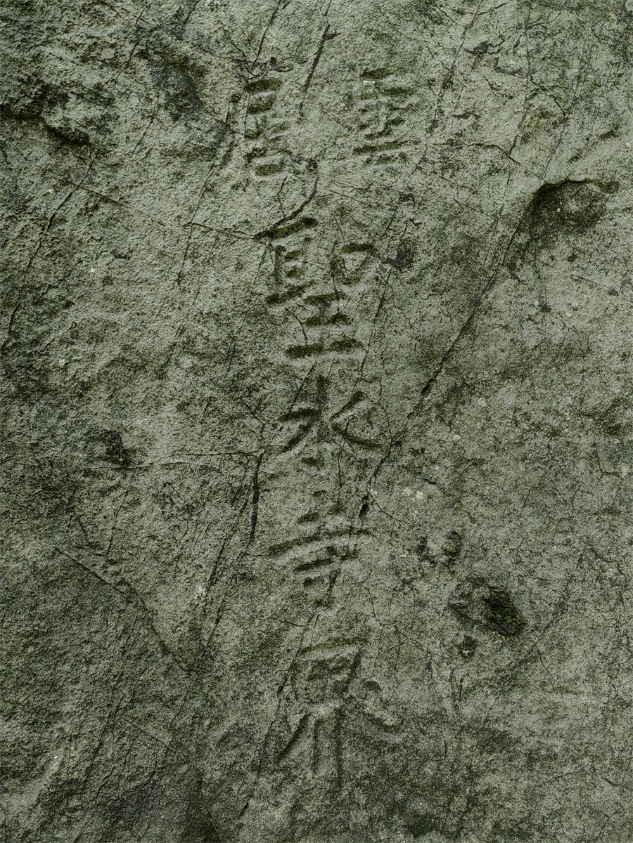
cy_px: 422
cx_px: 316
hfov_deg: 51.4
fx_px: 658
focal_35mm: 27
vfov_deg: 65.3
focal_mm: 5.54
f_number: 1.8
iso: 200
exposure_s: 1/100
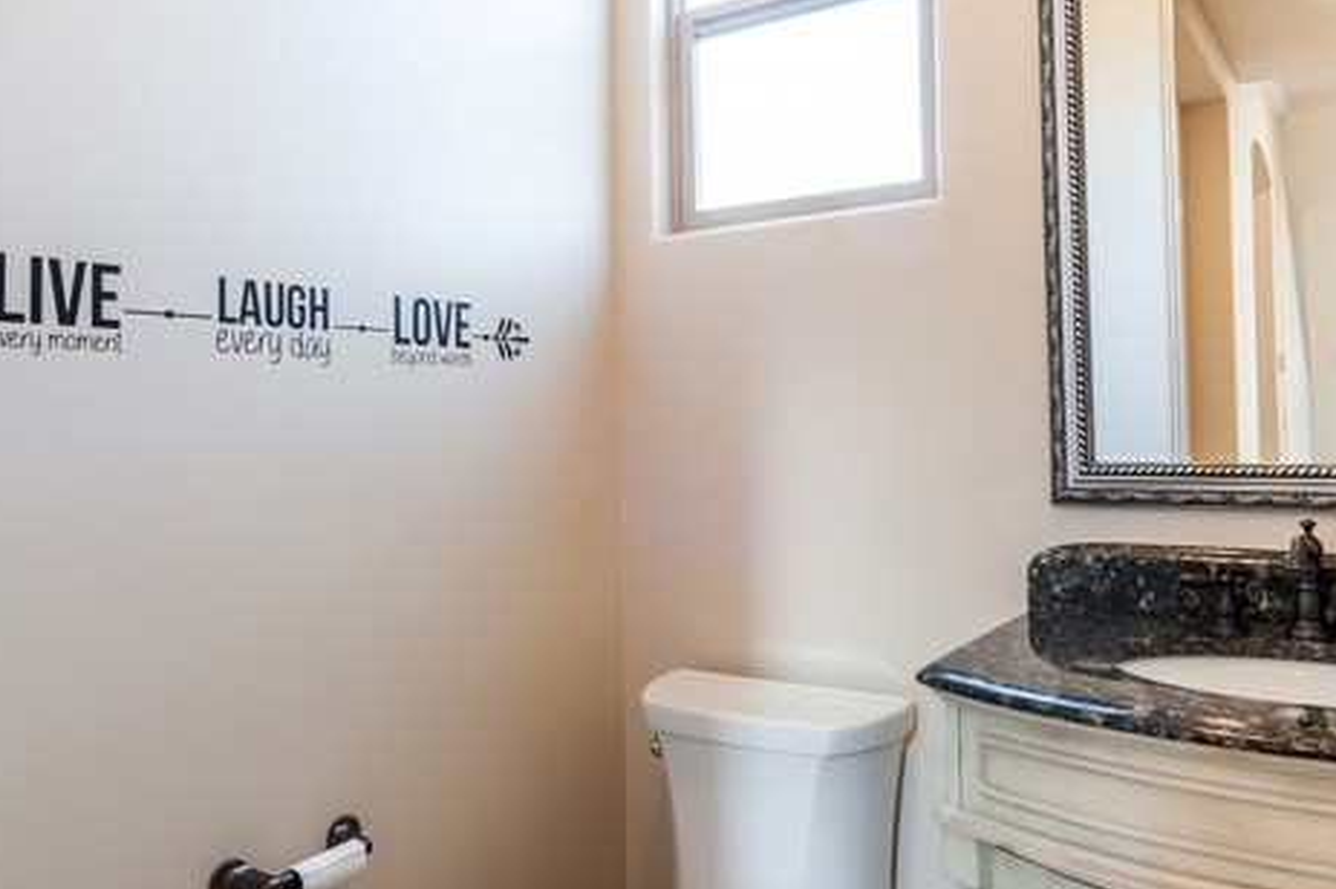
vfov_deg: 44.8
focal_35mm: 29
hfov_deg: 63.6
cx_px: 718
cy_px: 374
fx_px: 1075
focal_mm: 14
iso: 200
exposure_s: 1/5
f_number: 9
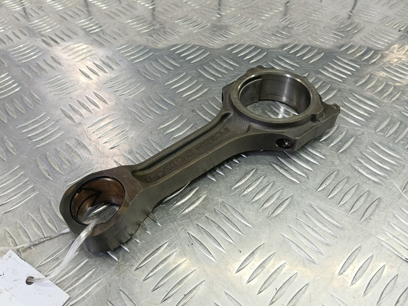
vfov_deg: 56.8
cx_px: 201
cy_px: 148
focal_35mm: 24
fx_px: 283
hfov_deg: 71.6
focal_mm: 4.11
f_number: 1.6
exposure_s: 1/50
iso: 130
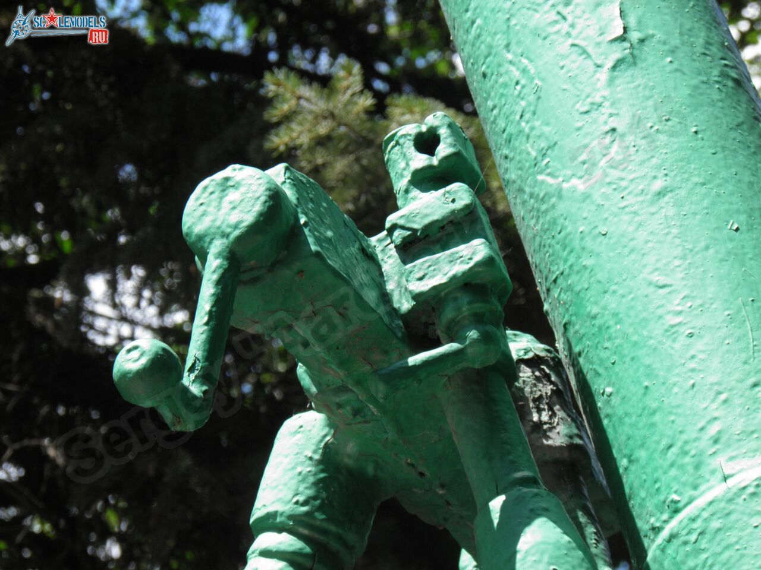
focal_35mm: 182
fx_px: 4001
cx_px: 380
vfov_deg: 8.2
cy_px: 285
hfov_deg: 10.9
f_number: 5.8
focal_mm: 32.7
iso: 50
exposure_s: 1/125
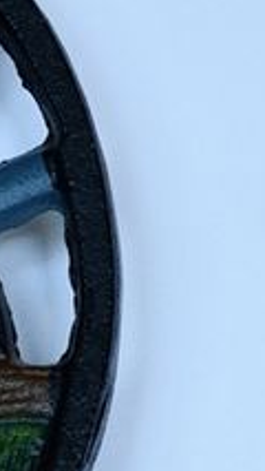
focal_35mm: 773
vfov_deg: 2.8
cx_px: -437
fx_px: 9645
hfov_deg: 1.6
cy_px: 308
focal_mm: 105
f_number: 7.1
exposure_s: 1/400
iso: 1600
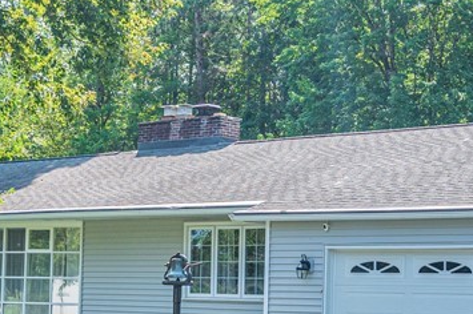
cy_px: 224
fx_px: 1346
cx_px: 181
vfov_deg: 13.3
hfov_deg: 19.9
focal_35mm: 103
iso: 250
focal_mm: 33.5
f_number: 4.5
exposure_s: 1/2000
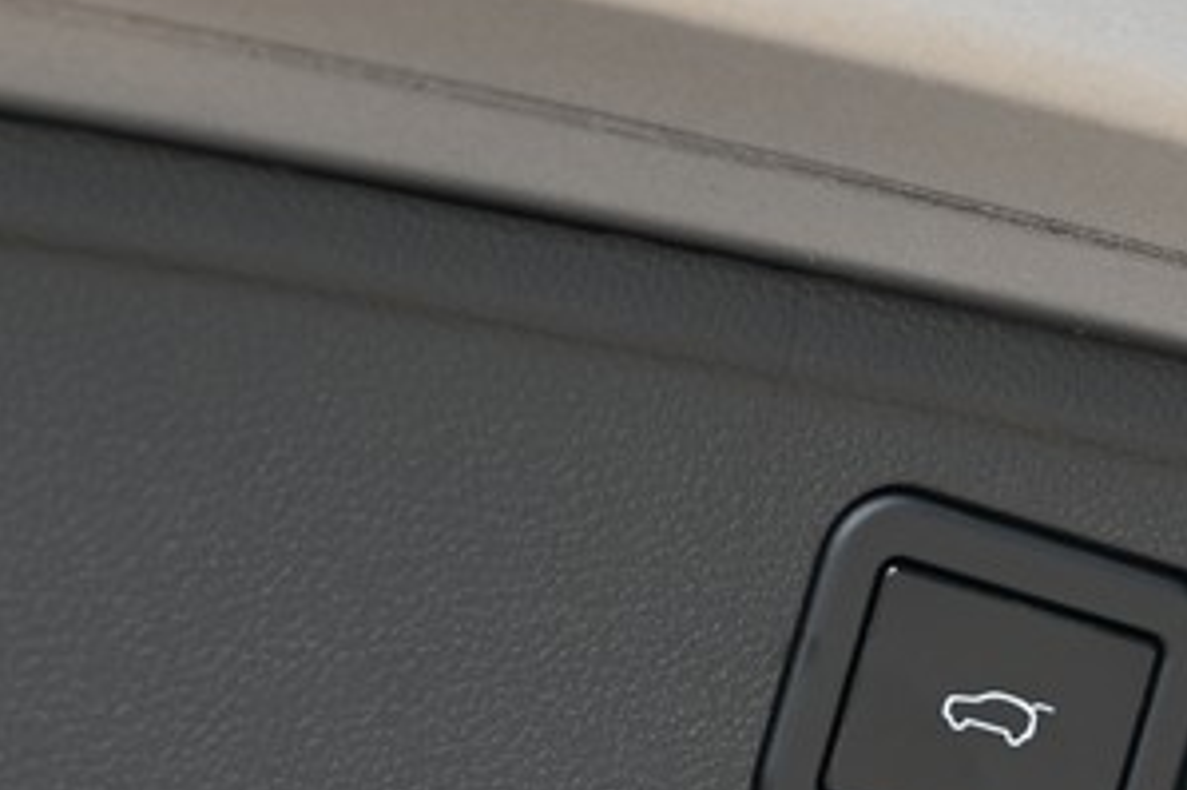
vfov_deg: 8.4
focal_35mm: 162
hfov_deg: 12.6
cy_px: 838
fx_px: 5338
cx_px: 1024
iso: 100
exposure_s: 1/125
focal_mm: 44
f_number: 6
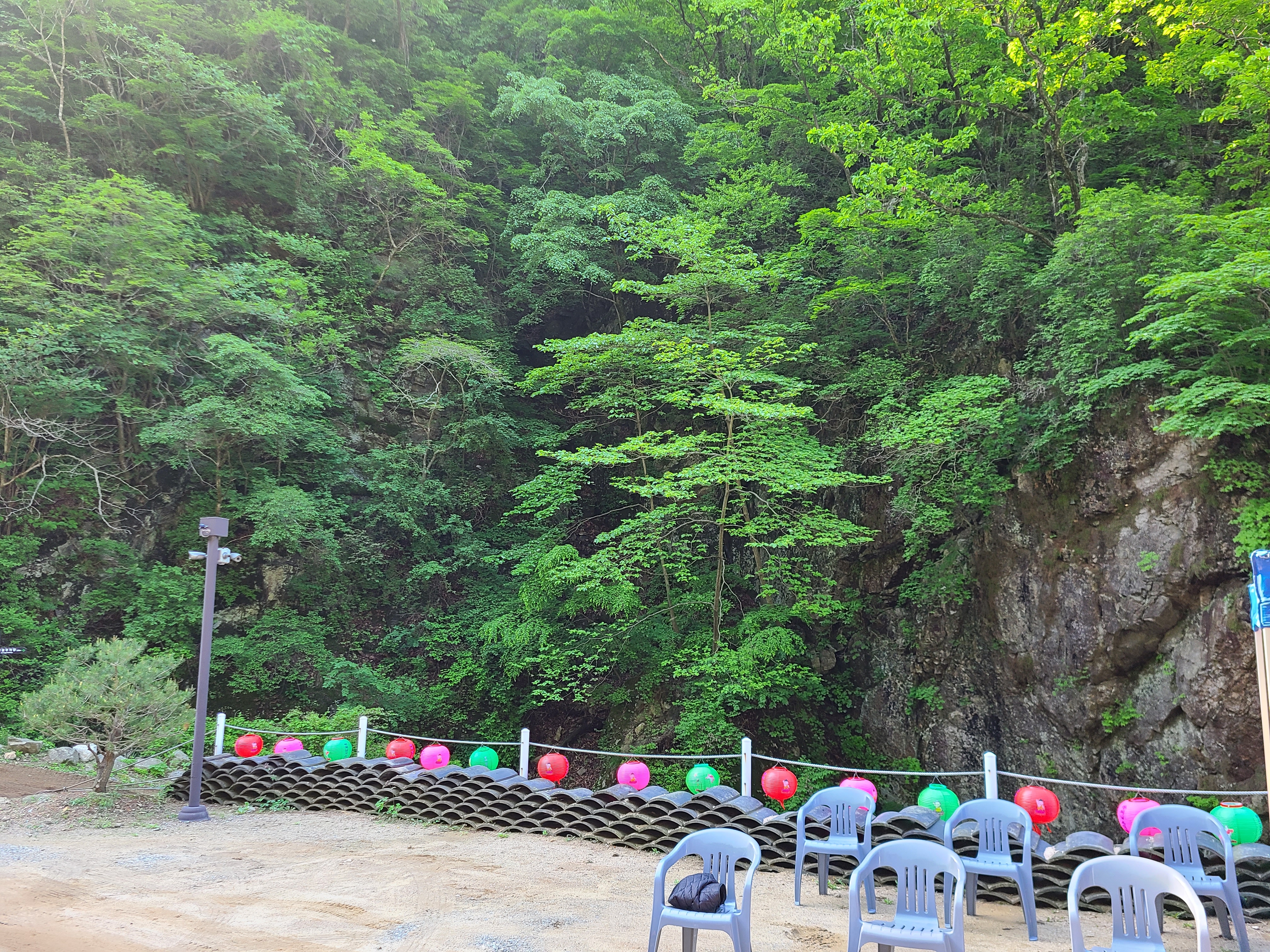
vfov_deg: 53.1
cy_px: 476
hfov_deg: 67.3
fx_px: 954
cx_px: 635
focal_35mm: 26
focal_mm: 5.4
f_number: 1.8
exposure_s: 1/119
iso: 80
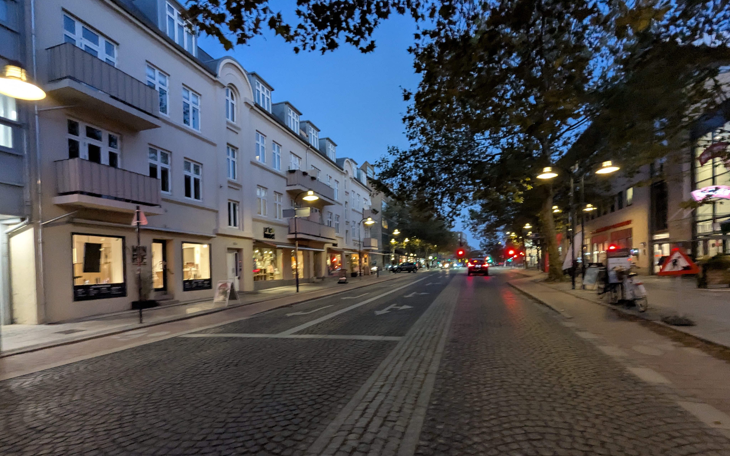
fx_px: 338
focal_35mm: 17
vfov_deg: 67.4
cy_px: 273
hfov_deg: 94.4
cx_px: 365
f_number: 2.2
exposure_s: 1/25
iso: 319
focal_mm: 2.35
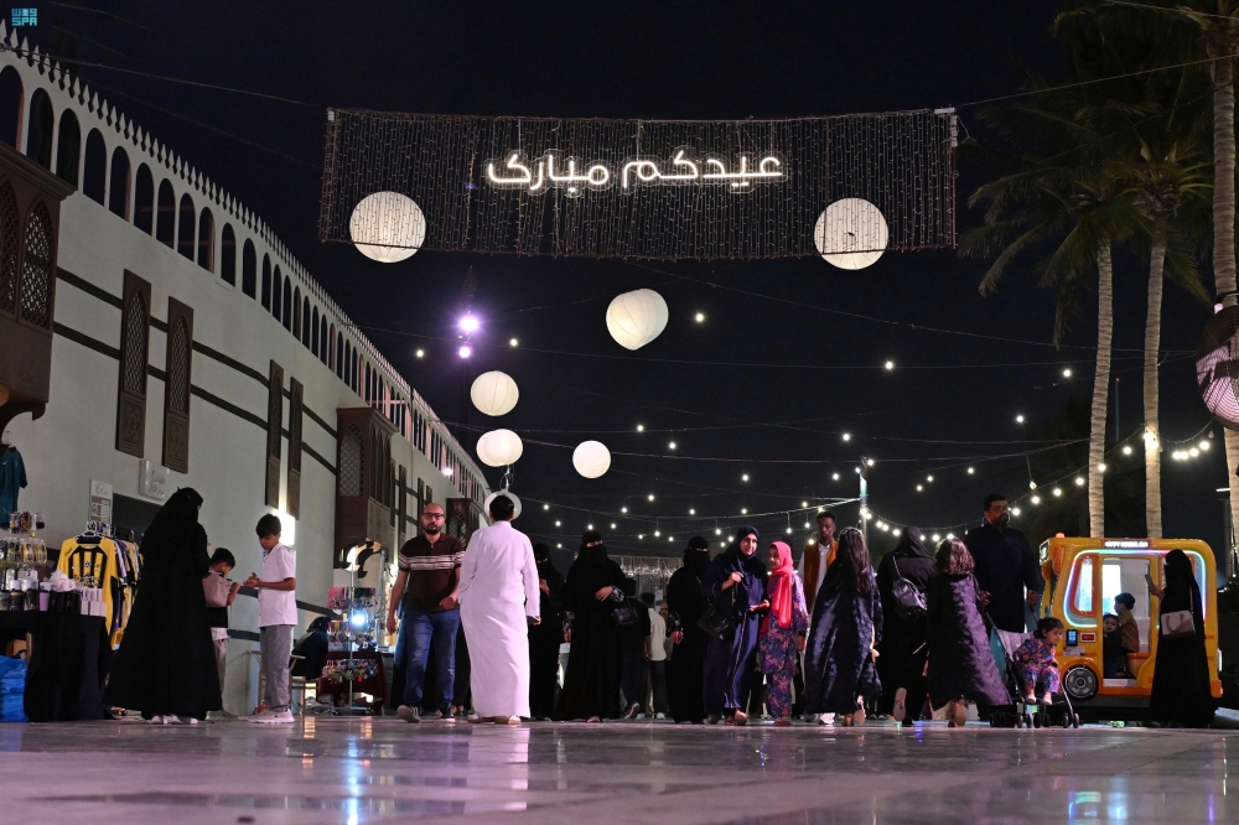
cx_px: 620
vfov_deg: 23.8
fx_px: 1961
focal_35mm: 57
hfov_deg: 35.1
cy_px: 412
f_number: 5
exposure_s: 1/160
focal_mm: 38
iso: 3200
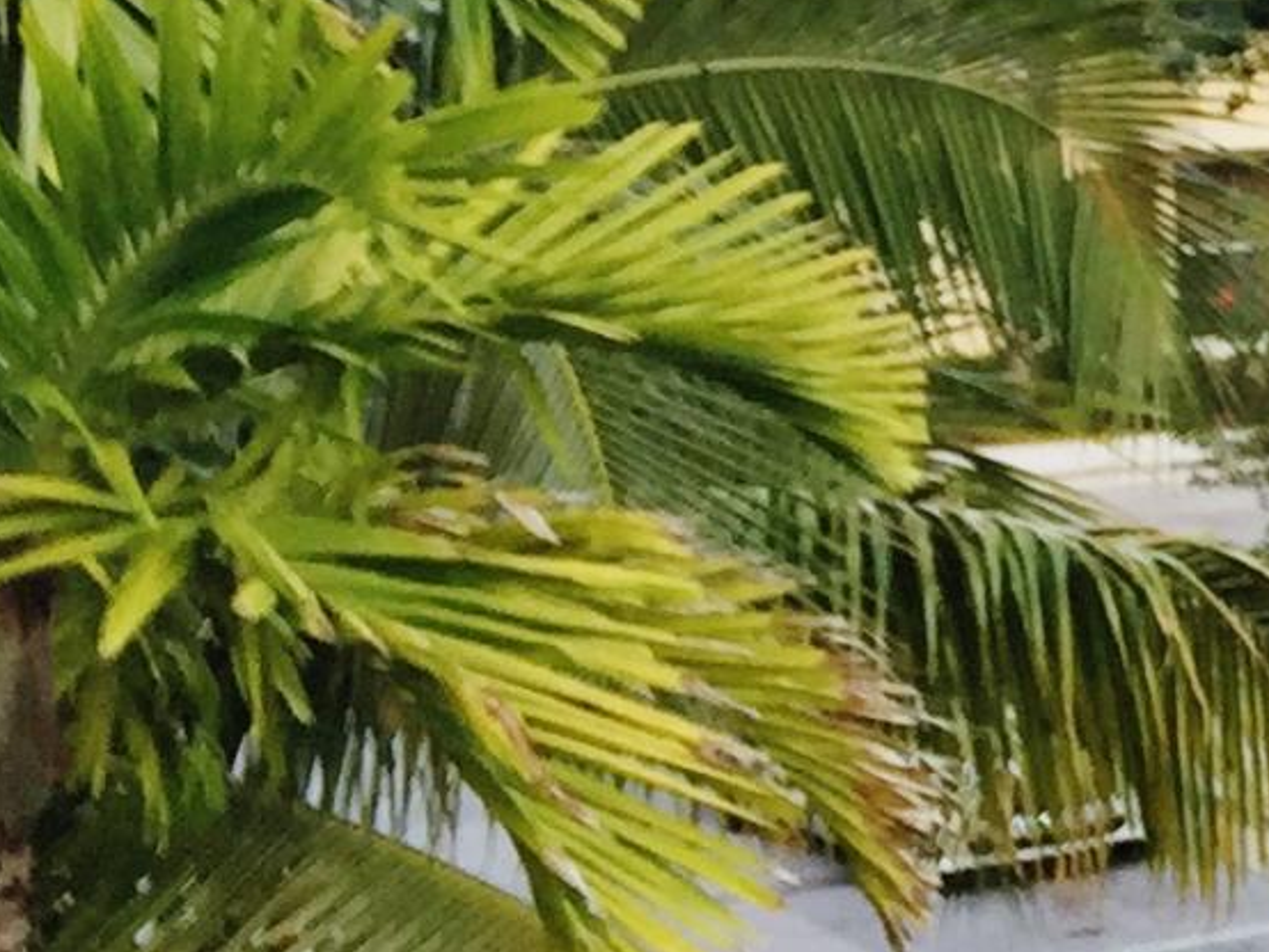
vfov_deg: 9.4
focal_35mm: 157
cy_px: 16
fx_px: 5758
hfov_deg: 10.3
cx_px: 3386
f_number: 2.2
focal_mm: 4.15
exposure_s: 1/359
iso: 32
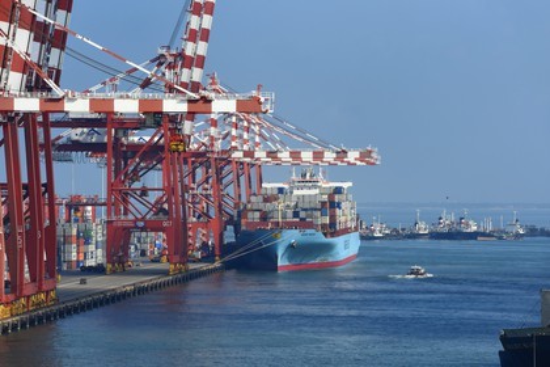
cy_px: 184
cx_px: 275
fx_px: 3055
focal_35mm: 200
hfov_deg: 10.3
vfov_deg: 6.9
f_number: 13
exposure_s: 1/250
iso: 200
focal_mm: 200
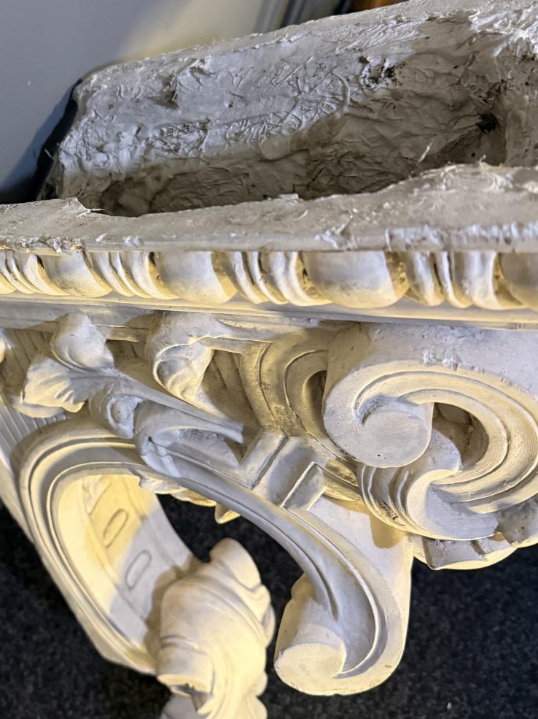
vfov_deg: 47.7
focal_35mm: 39
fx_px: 809
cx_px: 118
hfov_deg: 35.7
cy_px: 299
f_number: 1.78
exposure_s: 1/50
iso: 640
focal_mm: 6.76
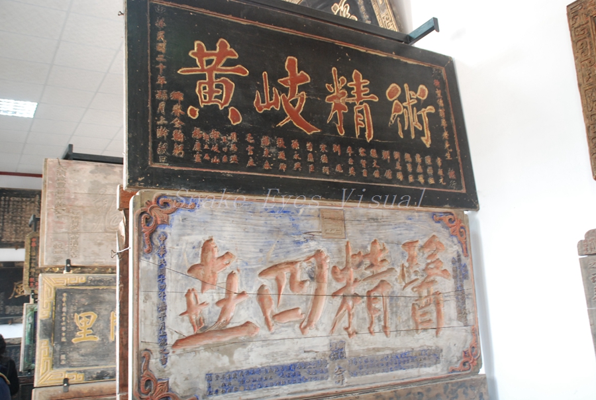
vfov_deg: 40.1
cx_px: 298
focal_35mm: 33
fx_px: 547
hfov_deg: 57.1
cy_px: 200
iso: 800
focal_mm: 22
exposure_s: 1/10
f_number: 5
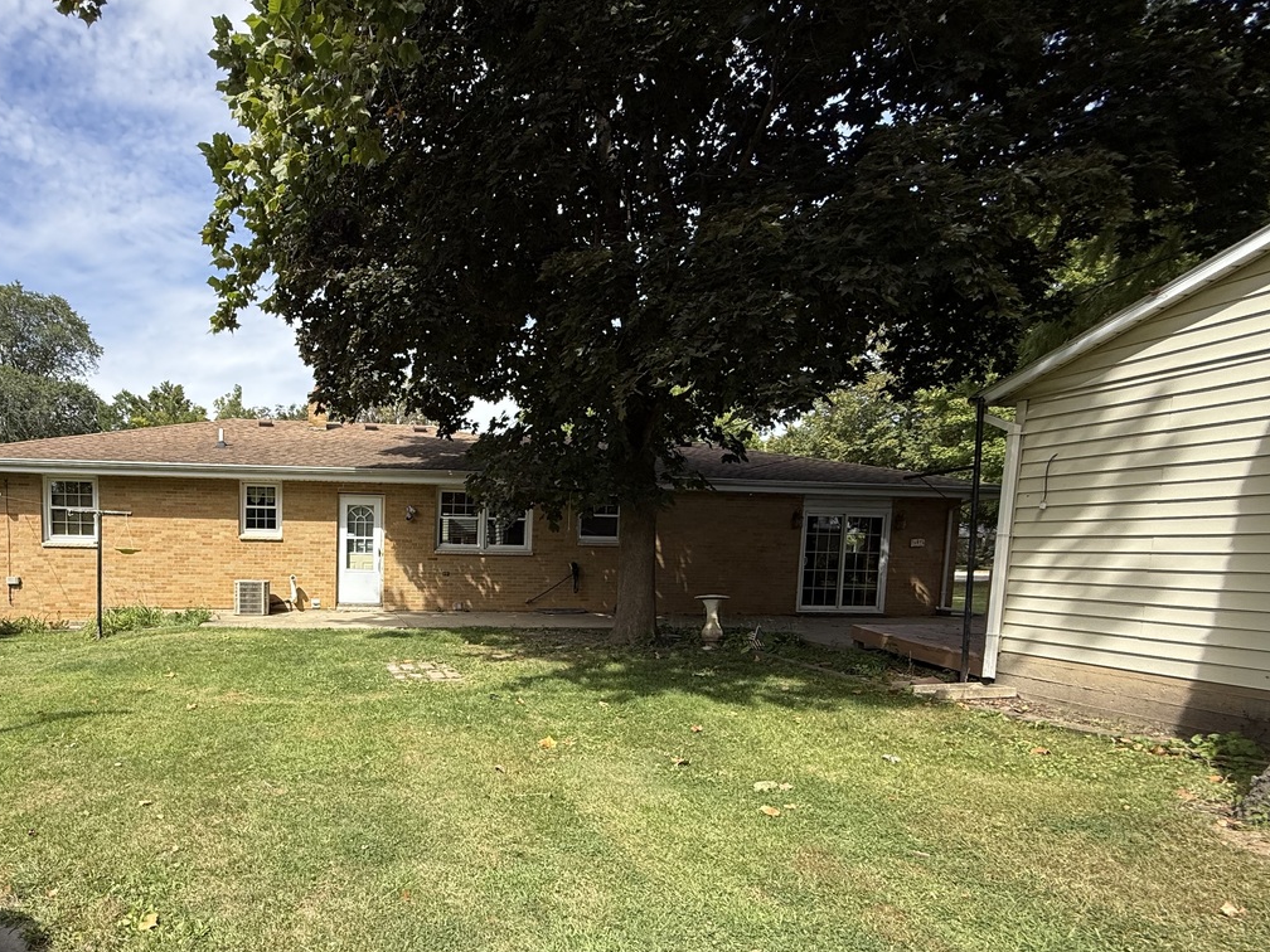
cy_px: 618
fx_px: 734
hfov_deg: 78.0
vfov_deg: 64.6
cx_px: 384
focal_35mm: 20
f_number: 2.2
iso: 50
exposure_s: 1/942
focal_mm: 2.22
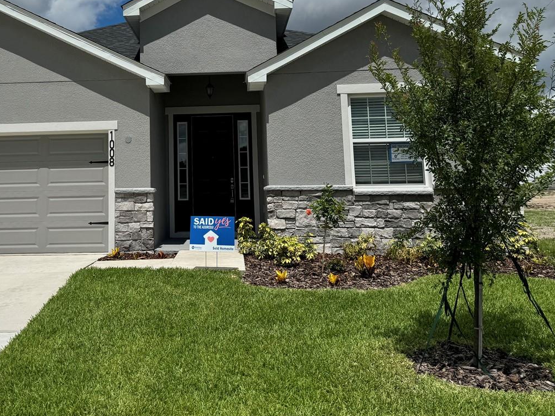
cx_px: 164
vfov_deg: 37.0
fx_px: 609
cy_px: 113
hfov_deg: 47.8
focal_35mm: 38
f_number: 1.78
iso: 80
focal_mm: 6.76
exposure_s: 1/12346
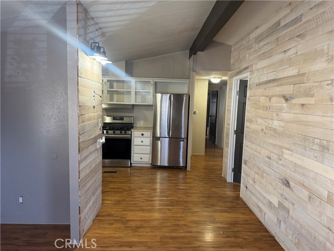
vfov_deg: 56.8
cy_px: 126
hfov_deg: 71.6
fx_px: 232
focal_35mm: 24
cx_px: 167
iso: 200
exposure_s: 1/71
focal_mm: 6.76
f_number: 1.78
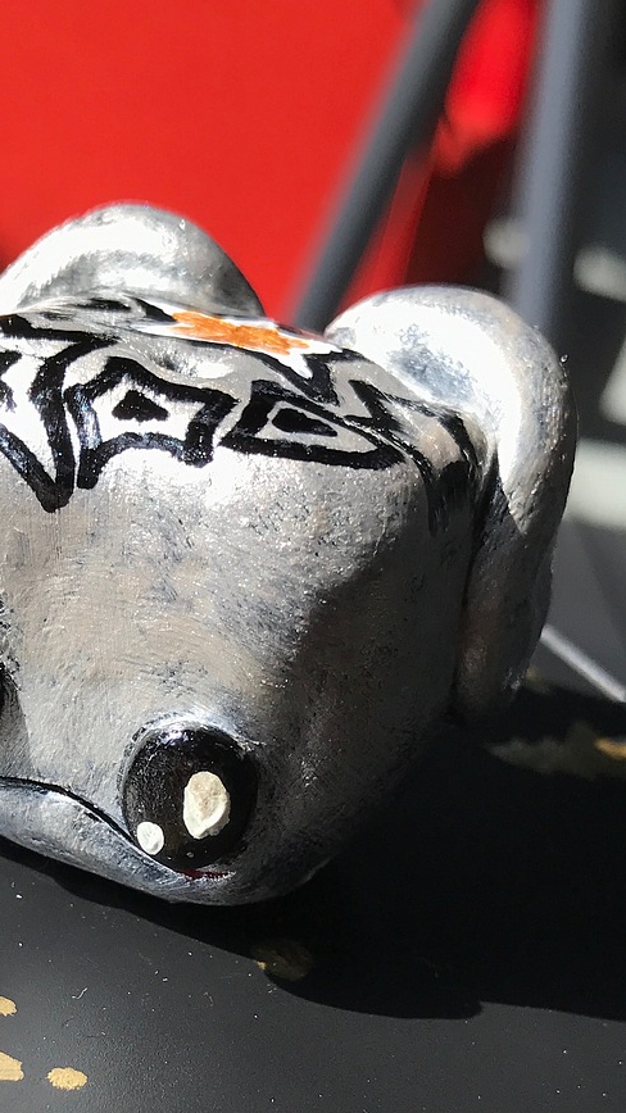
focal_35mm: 60
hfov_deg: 19.8
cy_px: 900
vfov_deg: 33.8
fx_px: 1771
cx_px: 100
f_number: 1.8
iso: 20
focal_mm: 3.99
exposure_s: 1/570
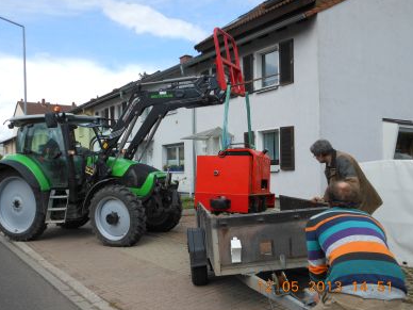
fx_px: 406
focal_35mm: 34
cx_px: 205
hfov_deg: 54.0
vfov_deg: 41.8
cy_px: 156
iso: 80
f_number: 3.5
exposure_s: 1/640
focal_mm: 6
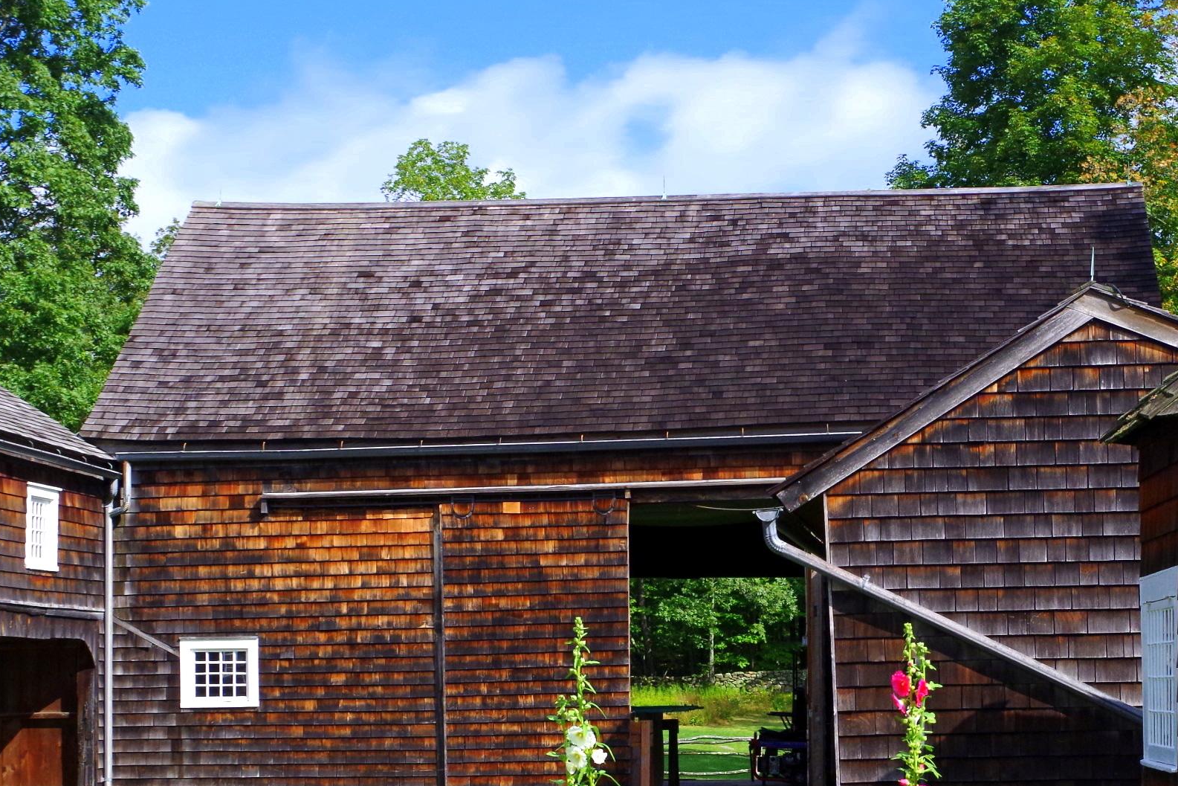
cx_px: 775
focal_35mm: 78
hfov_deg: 25.9
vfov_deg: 17.4
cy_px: 600
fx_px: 2552
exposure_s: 1/800
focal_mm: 30.63
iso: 800
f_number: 10
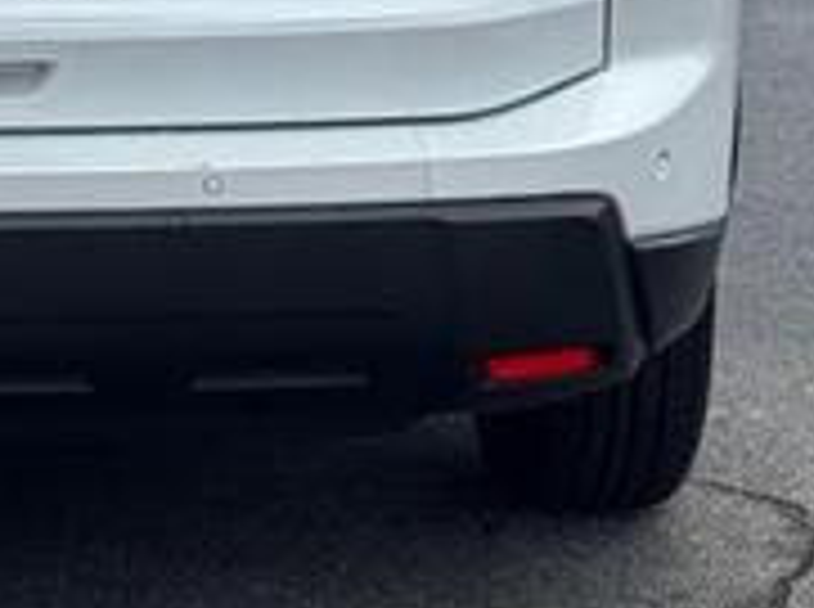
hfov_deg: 14.6
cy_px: -50
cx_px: 112
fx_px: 3145
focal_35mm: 134
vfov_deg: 10.9
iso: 64
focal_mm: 6.76
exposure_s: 1/1458
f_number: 1.78
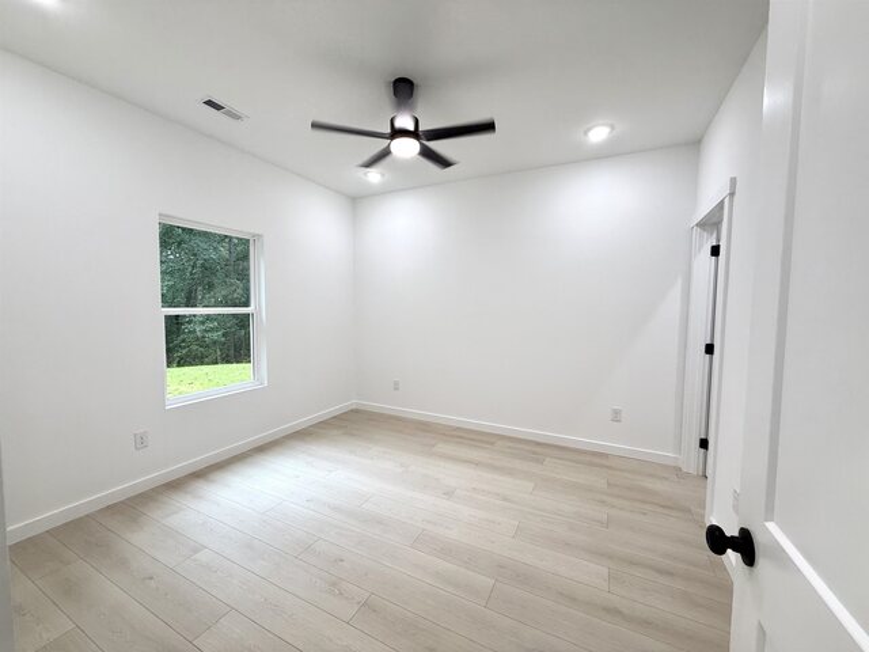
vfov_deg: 85.7
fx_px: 351
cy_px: 326
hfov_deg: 102.1
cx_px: 434
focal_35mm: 14
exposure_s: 1/120
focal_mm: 2.22
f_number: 2.2
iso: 100
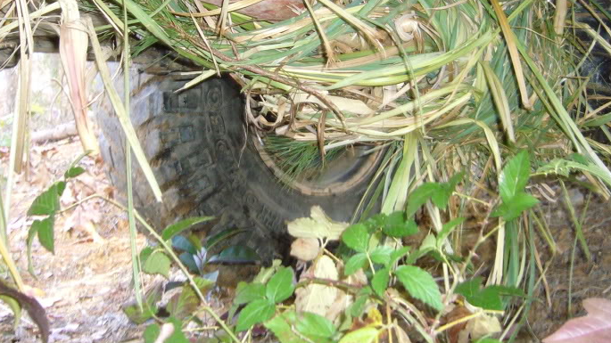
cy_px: 25
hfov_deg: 36.6
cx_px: 289
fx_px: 923
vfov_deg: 20.6
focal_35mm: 57
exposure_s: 1/30
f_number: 2.8
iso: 200
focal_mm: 5.8
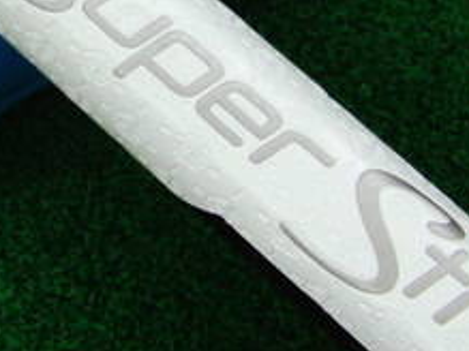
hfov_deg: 17.6
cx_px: -49
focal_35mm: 108
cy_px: -105
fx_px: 1462
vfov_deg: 13.2
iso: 250
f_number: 3.6
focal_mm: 6.42
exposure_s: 1/80
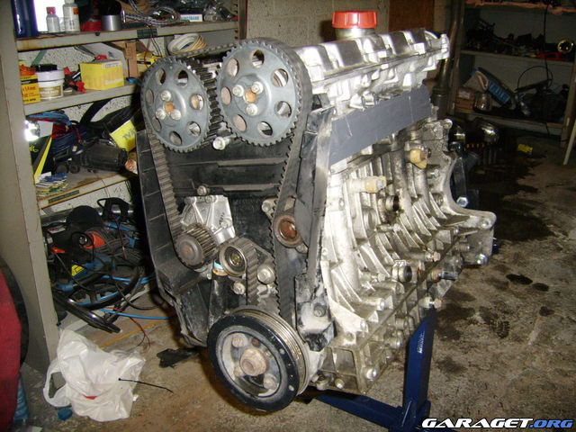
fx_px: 582
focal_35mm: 35
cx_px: 288
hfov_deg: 52.6
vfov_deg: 40.7
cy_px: 216
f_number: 2.8
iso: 218
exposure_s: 1/30
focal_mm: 5.95
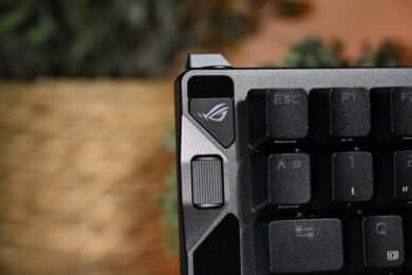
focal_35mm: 80
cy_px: 138
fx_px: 915
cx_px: 206
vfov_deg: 17.1
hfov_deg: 25.4
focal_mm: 80
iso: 320
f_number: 5.6
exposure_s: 1/100
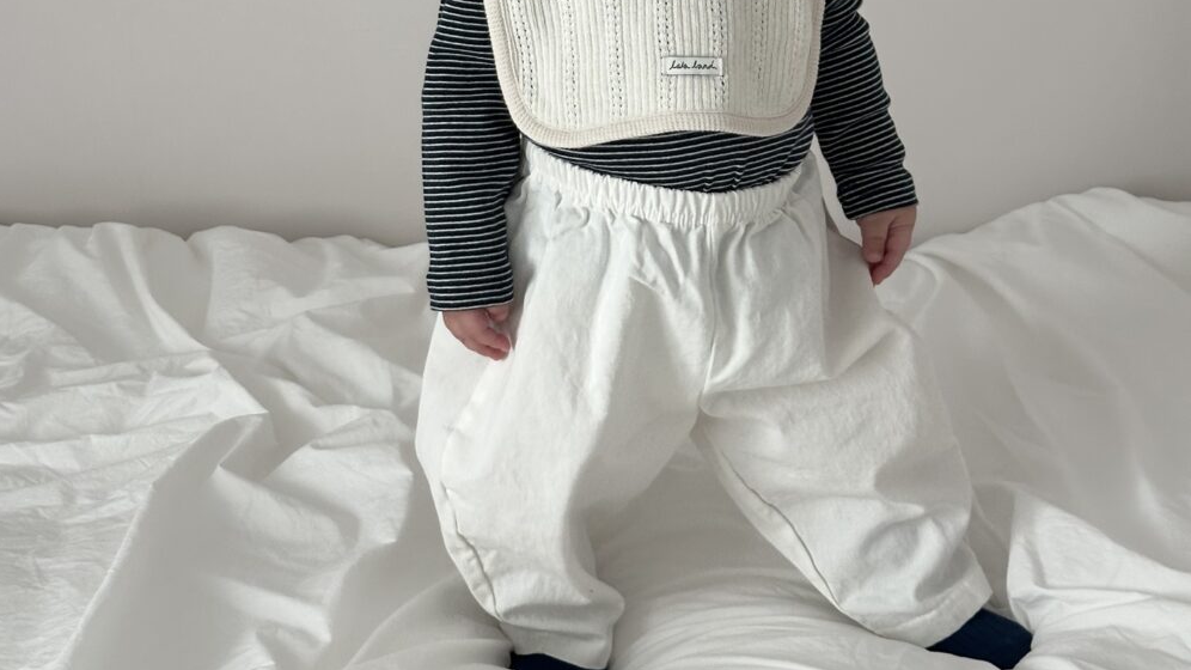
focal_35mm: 70
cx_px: 594
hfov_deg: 30.2
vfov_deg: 17.0
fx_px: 2210
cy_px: 72
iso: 80
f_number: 1.78
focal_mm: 6.86
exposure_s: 1/121
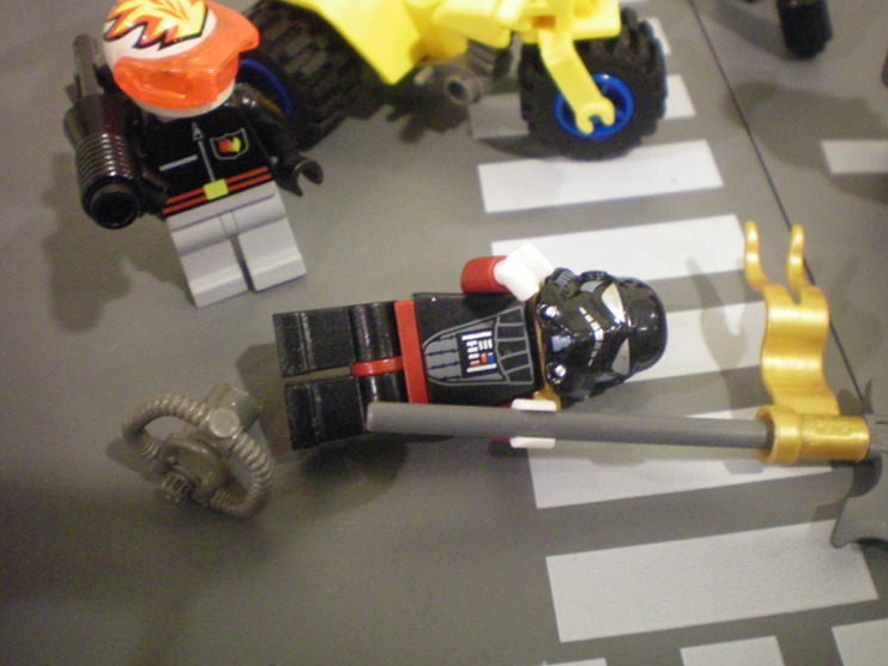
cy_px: 314
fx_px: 1052
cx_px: 469
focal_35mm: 41
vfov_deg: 35.1
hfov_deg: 45.7
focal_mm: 6.3
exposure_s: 1/8
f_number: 3.1
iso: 400
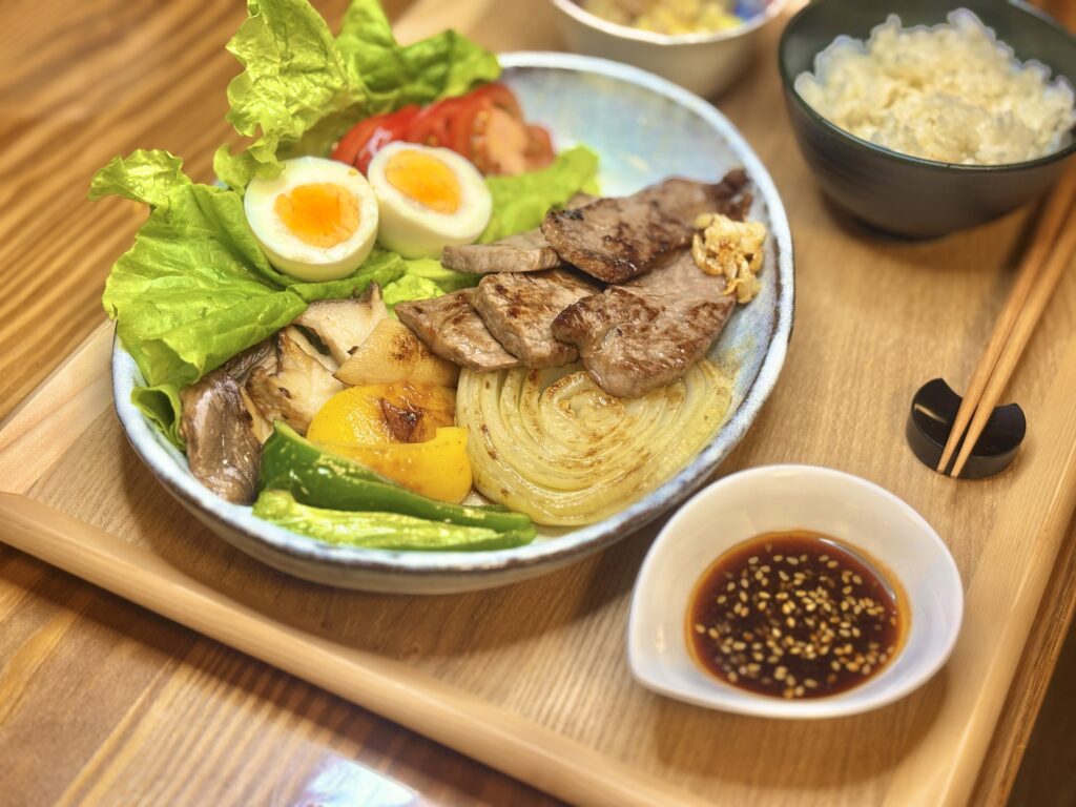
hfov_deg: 36.8
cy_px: 404
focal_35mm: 52
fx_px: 1616
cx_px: 538
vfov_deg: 28.0
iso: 64
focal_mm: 5.96
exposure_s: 1/60
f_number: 1.6
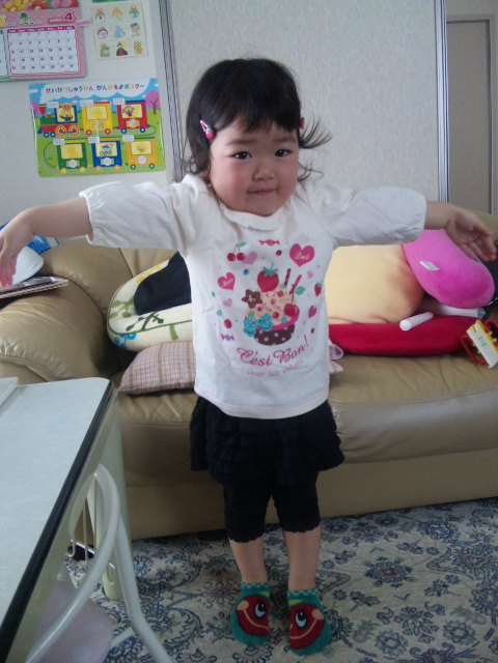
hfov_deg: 48.2
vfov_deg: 61.7
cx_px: 249
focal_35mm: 29
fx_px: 556
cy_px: 332
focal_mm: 4.82
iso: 120
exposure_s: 1/20
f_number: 2.8
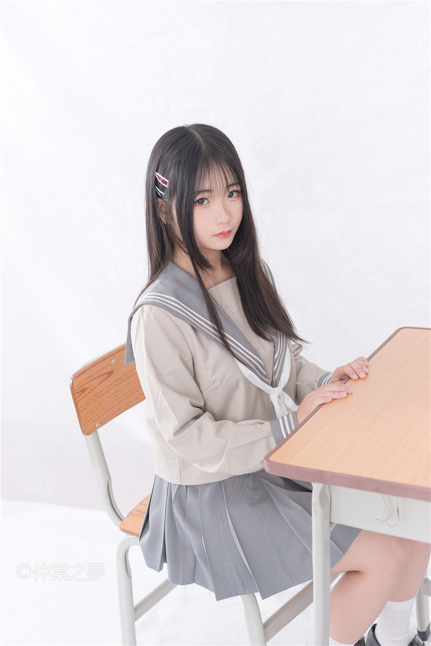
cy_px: 323
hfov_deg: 27.0
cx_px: 216
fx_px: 898
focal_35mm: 50
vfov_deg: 39.6
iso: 200
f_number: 2.8
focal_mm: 50
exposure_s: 1/80
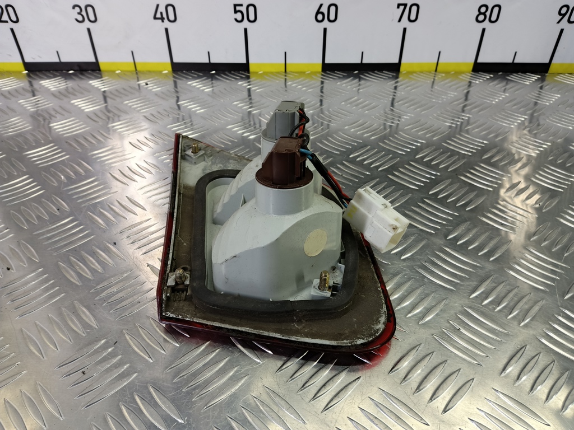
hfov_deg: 73.9
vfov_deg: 58.9
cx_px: 287
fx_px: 381
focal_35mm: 23
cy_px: 215
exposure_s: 1/33.3
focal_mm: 4.11
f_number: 1.6
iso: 105
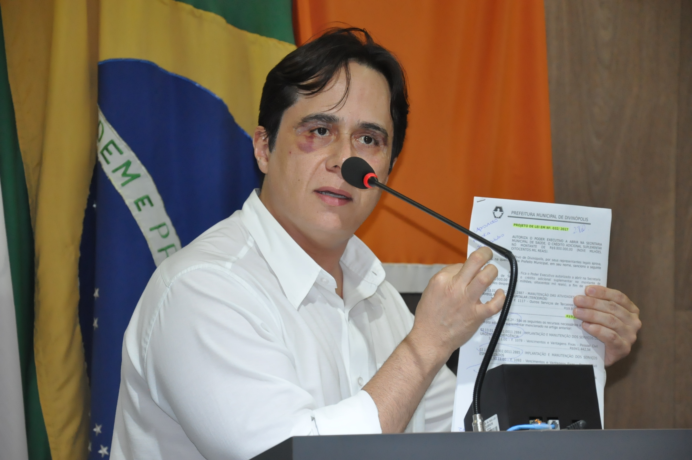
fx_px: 2592
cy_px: 230
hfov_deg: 15.2
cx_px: 346
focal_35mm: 135
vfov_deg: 10.1
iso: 2000
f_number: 5.6
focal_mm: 90
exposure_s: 1/200
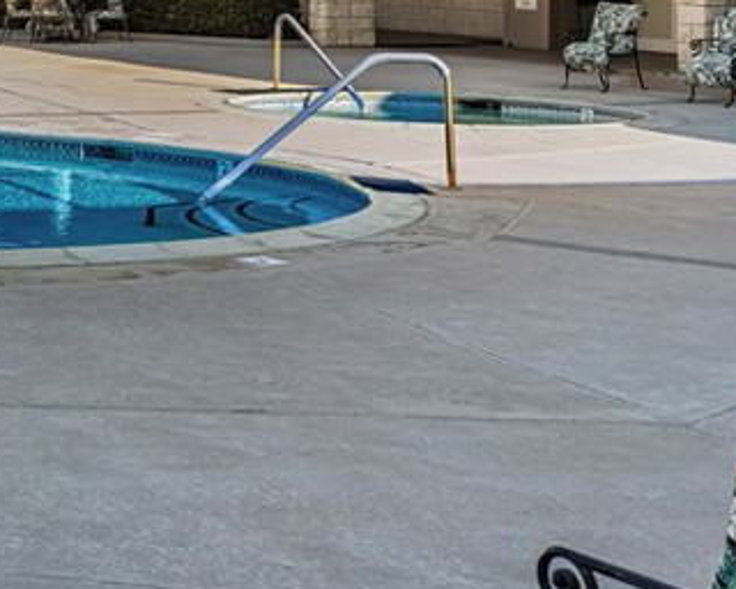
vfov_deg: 16.6
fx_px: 1960
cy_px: -47
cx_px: -382
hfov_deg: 18.7
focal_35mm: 90
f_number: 8
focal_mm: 30
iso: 160
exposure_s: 1/800
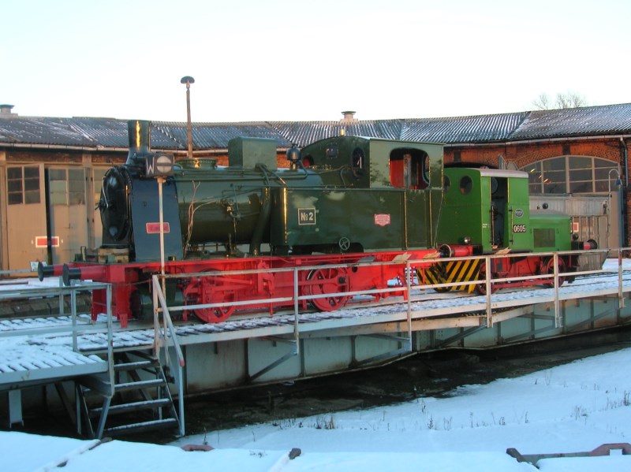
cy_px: 236
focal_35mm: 38
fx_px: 692
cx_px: 316
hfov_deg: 49.0
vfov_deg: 37.7
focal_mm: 6.4
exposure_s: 1/17.6
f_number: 5
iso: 50
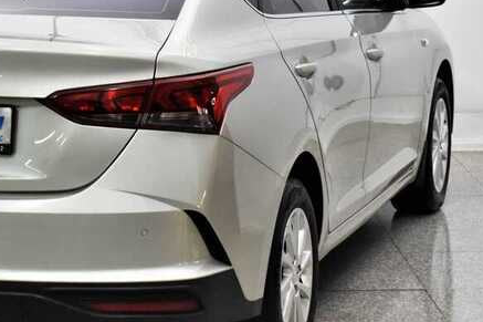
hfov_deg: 14.7
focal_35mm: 139
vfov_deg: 9.8
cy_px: 71
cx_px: 93
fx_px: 1865
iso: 800
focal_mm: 45
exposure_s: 1/80
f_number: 6.3
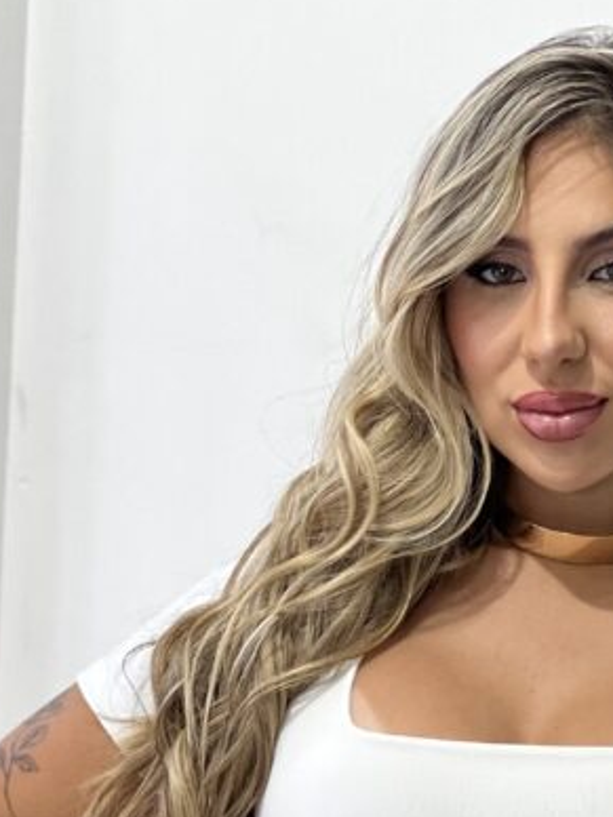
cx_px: 503
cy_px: 833
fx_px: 4368
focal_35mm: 185
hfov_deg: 8.0
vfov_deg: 10.6
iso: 160
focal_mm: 9
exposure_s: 1/120
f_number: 2.8
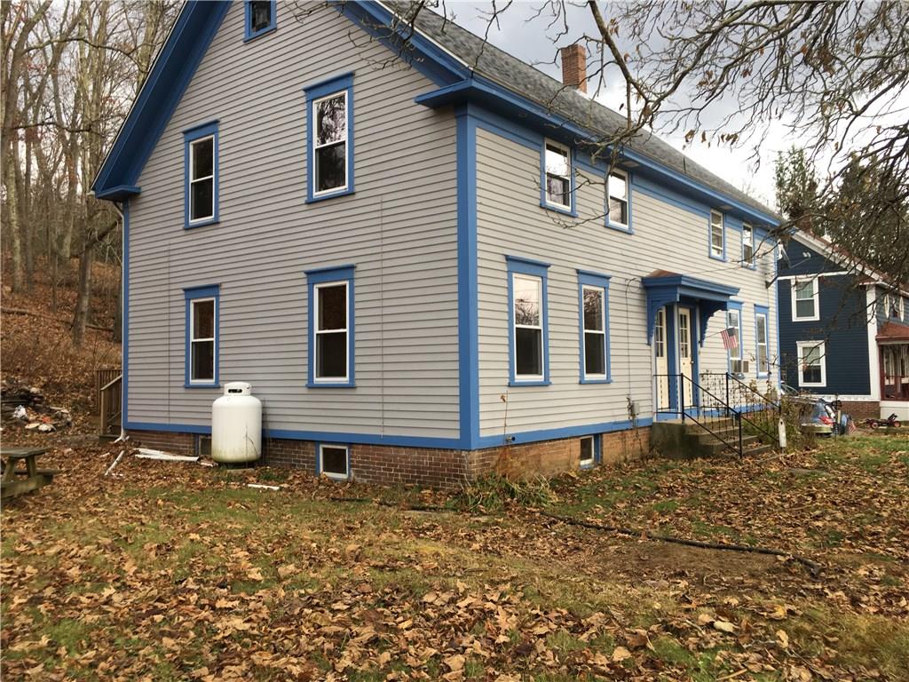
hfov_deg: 61.7
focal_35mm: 29
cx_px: 454
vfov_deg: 48.2
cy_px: 341
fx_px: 762
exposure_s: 1/60
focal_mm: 4.15
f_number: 2.2
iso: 32
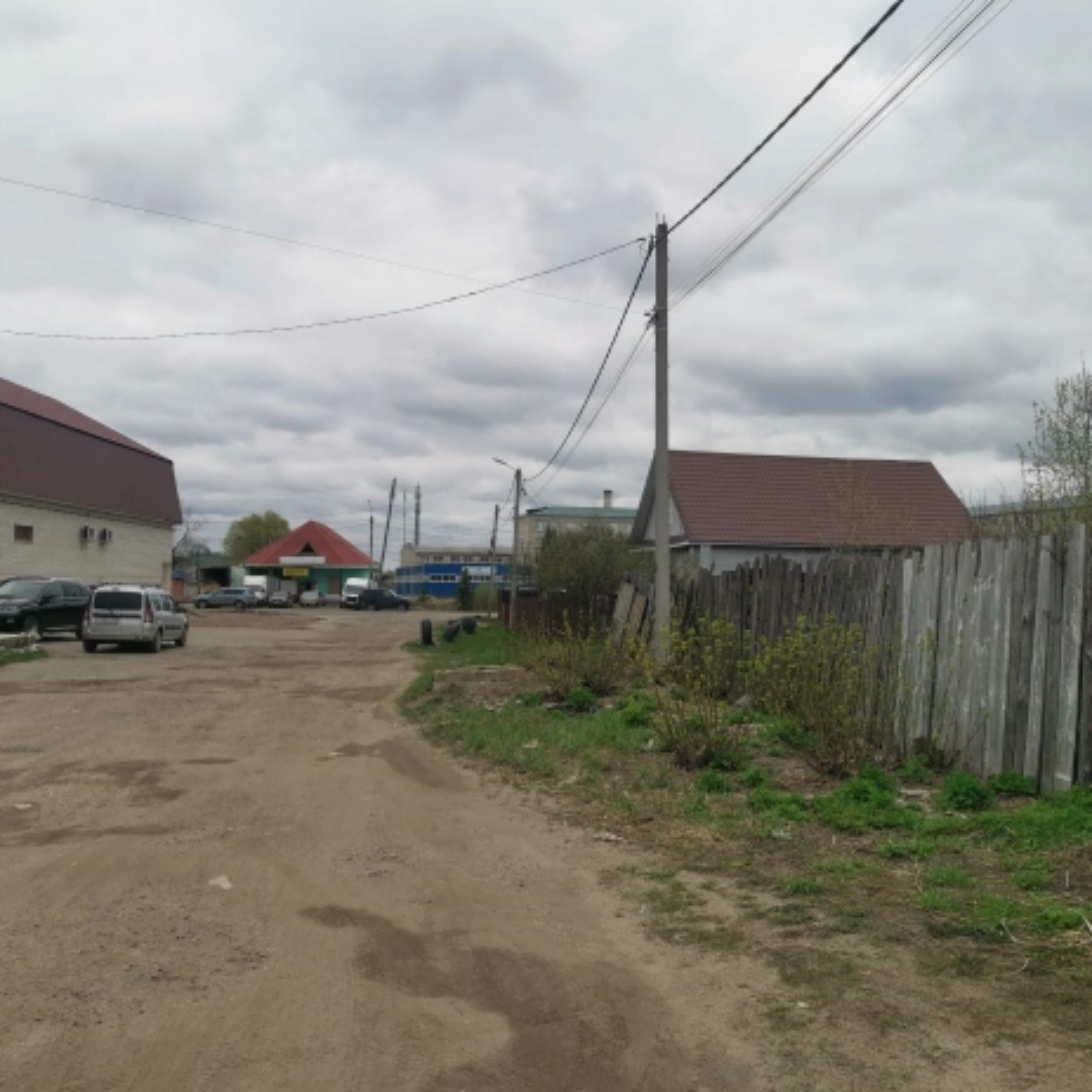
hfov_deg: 52.1
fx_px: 1106
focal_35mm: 31
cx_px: 672
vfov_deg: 52.5
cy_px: 550
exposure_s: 1/1656
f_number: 1.4
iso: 50
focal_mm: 4.66
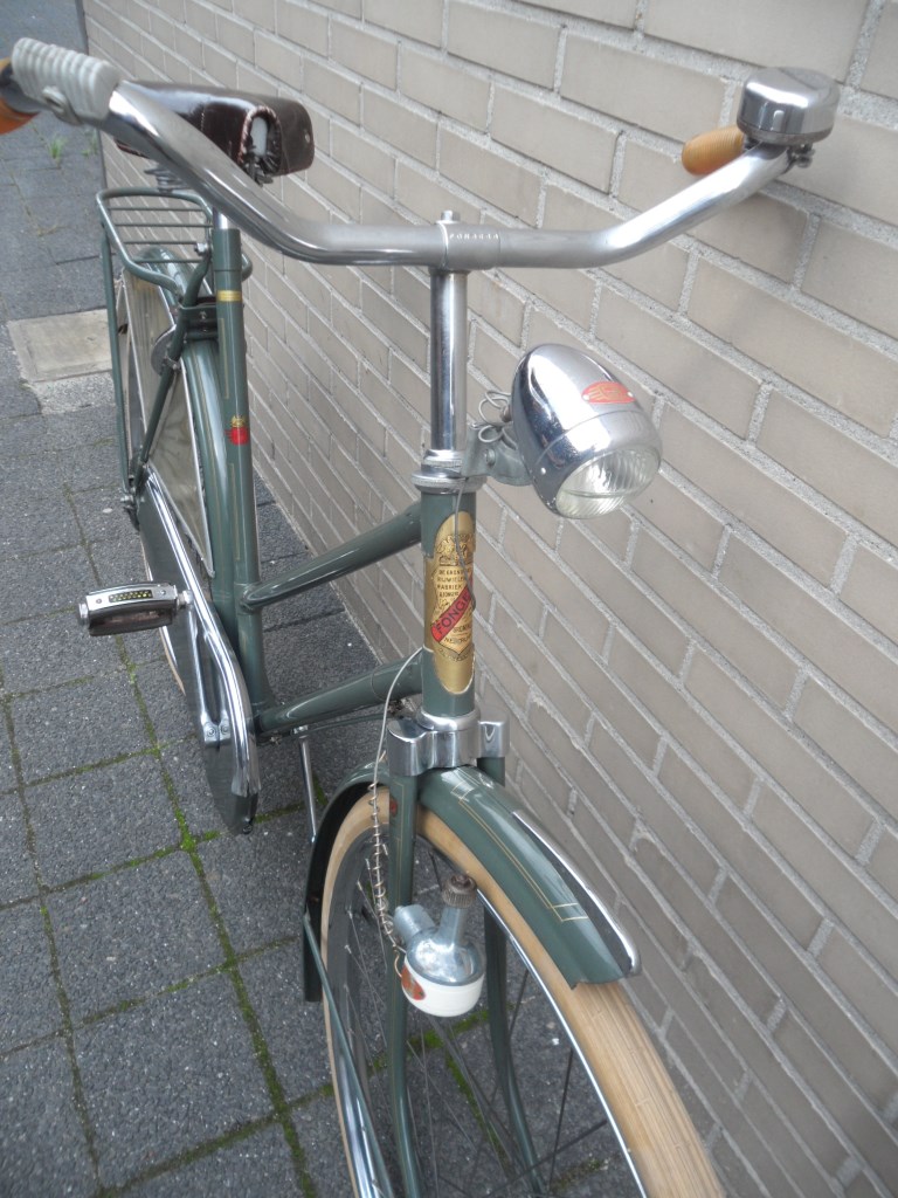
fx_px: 934
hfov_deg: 51.4
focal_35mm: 27
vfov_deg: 65.3
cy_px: 599
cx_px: 449
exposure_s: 1/125
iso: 80
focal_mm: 4.9
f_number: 3.5
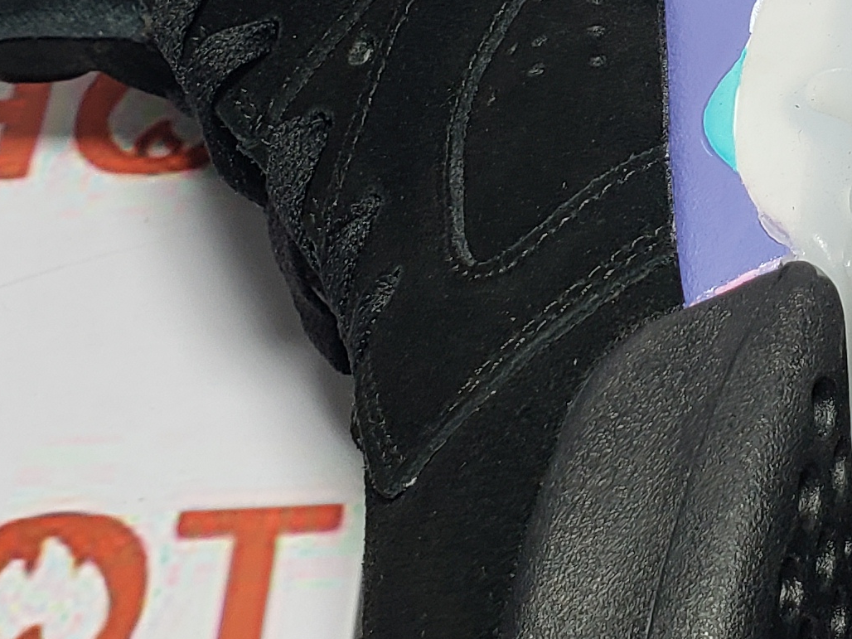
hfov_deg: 18.8
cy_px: 18
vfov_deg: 14.3
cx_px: 840
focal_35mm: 102
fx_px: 2511
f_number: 2.4
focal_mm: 4.3
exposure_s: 1/150
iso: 50
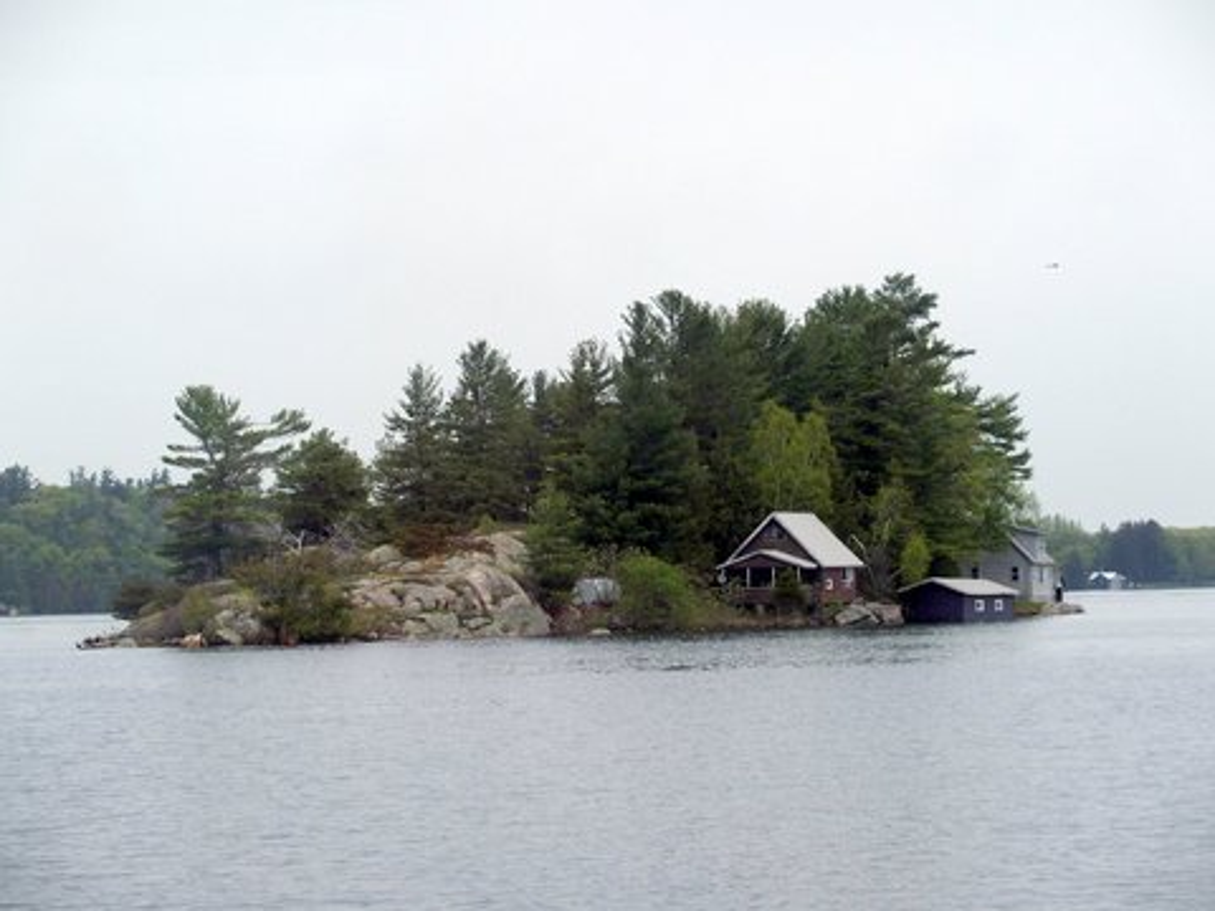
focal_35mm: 124
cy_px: 456
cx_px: 608
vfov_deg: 12.0
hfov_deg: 15.9
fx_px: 4352
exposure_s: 1/400
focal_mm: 26.2
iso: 100
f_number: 3.5
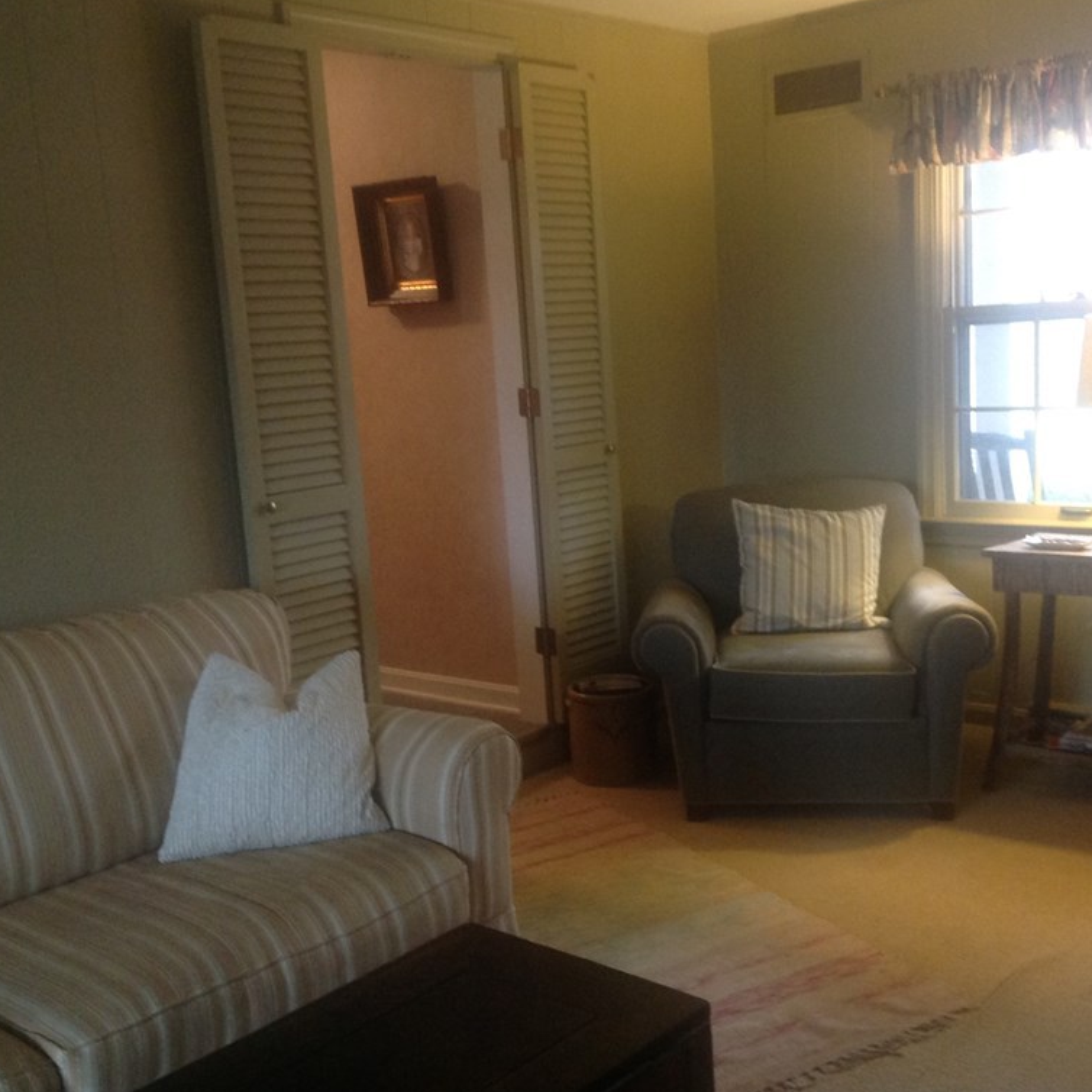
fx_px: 1499
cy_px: 543
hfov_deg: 40.0
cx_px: 587
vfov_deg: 40.0
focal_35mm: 42
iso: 200
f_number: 2.4
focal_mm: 4.28
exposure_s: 1/15
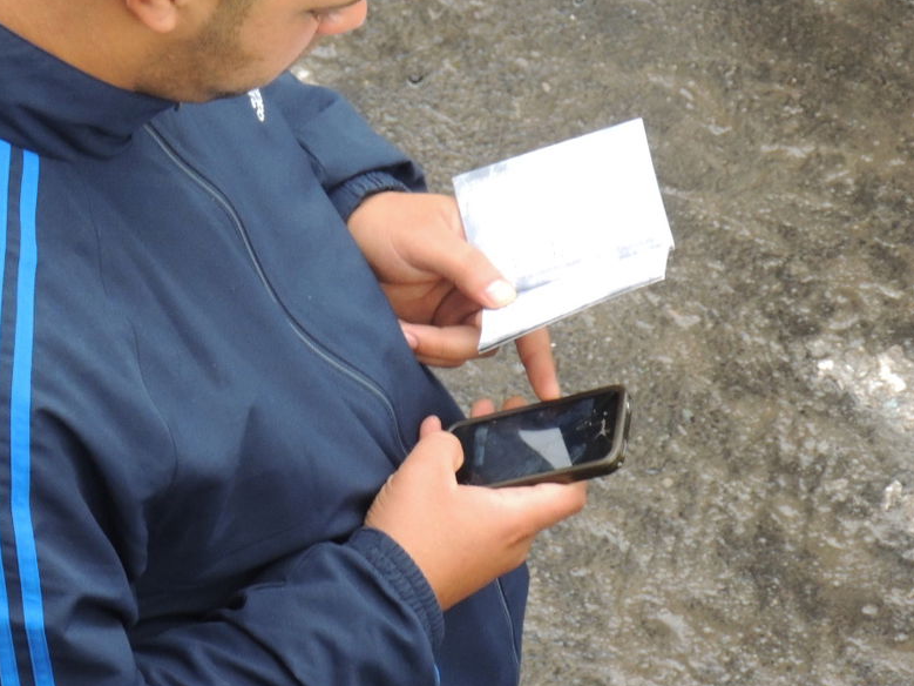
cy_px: 180
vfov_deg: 2.4
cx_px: 136
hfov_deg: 3.2
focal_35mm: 629
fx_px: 16606
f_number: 4.8
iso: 360
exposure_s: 1/200
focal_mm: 62.4
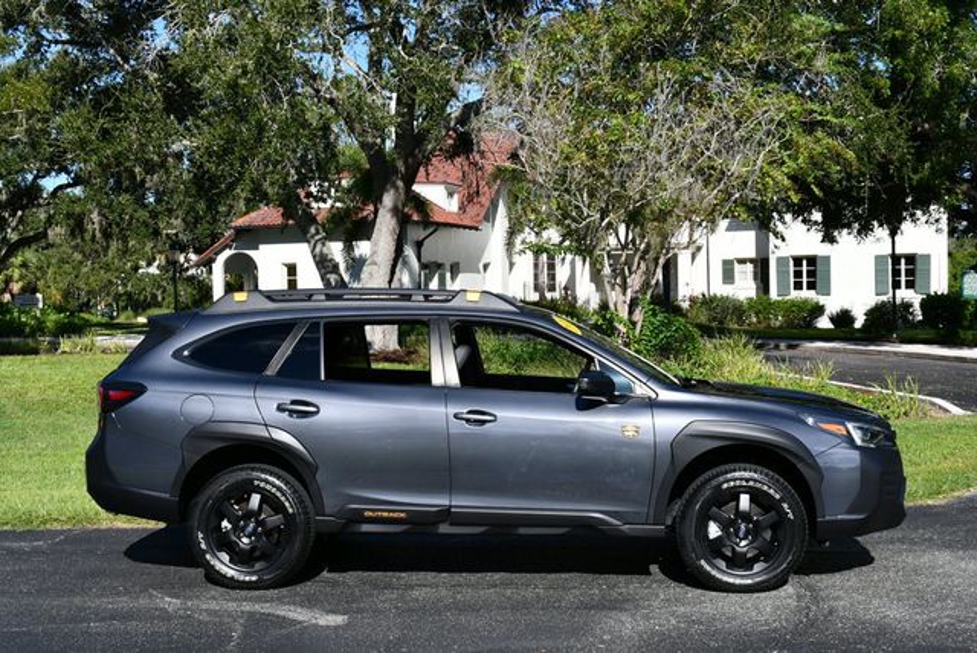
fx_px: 1304
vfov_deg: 28.1
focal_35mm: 48
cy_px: 326
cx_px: 488
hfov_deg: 41.1
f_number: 9
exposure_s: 1/320
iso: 100
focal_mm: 24
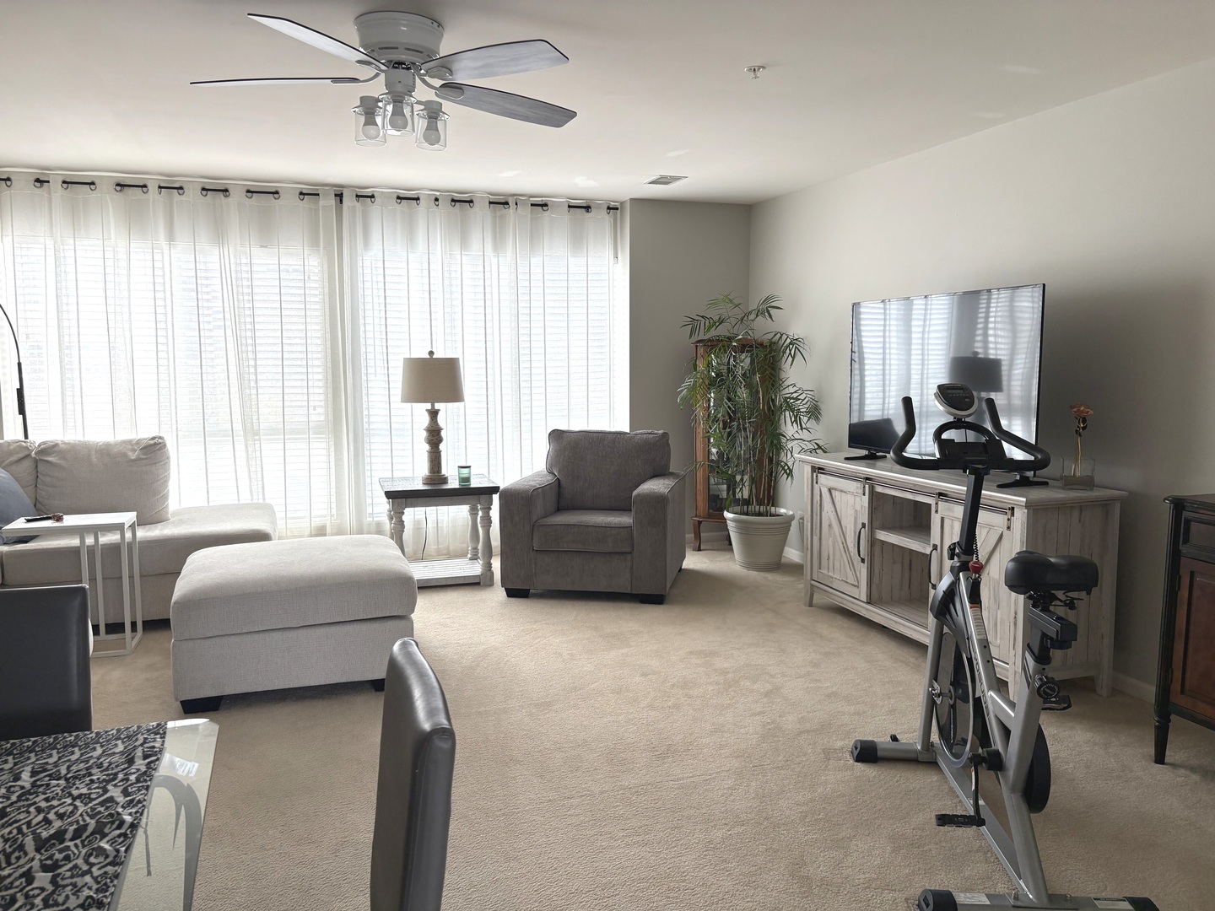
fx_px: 913
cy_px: 456
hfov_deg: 67.3
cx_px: 608
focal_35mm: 26
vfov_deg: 53.1
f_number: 1.6
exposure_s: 1/122
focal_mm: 5.96
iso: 64
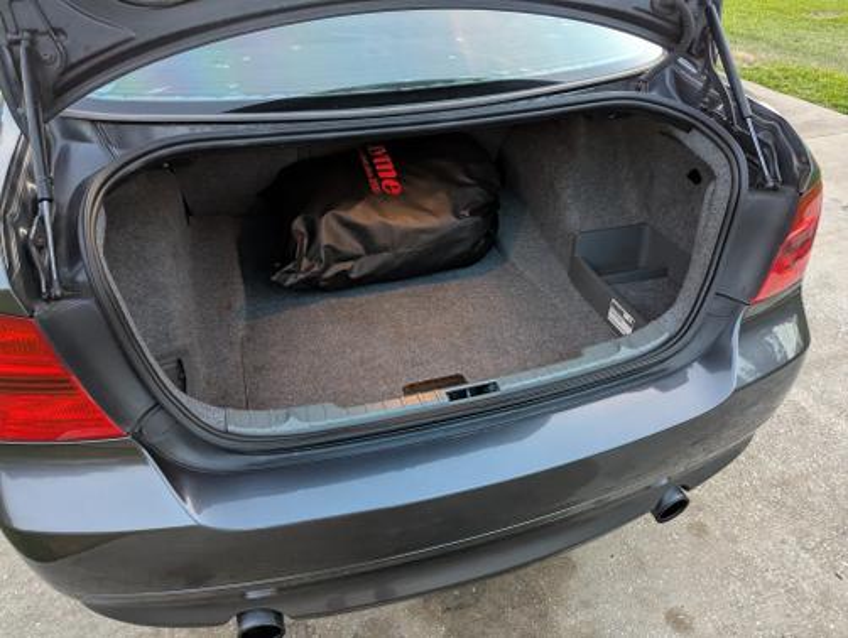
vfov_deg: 56.9
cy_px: 319
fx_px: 589
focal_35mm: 24
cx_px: 424
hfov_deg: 71.5
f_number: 1.85
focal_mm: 6.81
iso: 1435
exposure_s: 1/71.3
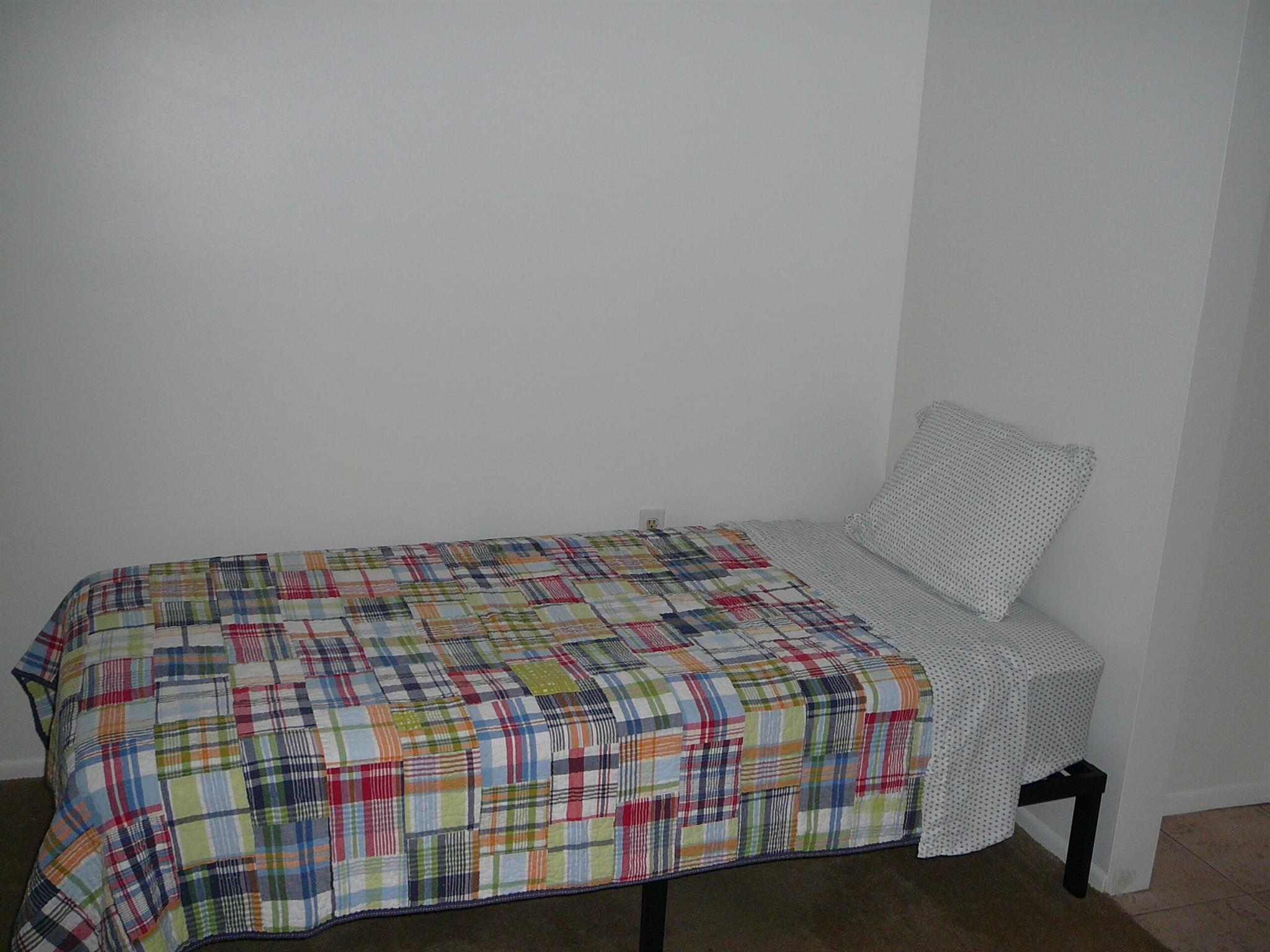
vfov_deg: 40.7
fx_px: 1284
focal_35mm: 35
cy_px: 476
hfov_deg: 52.6
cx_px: 635
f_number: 2.8
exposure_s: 1/30
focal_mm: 5.2
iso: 100
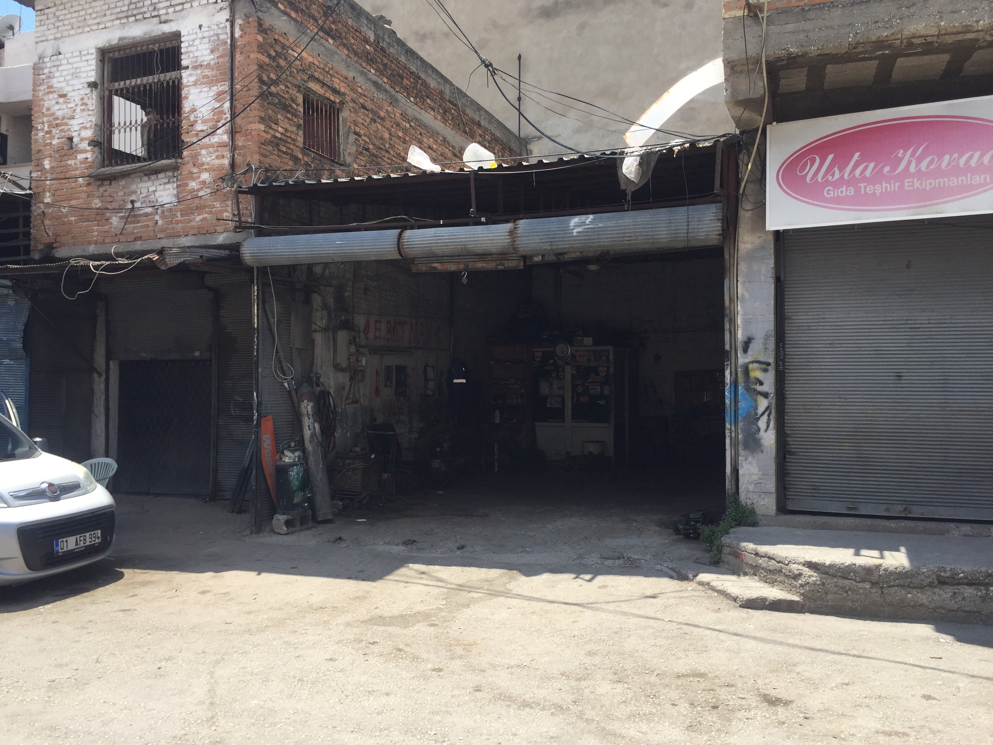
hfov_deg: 61.7
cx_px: 496
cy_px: 372
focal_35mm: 29
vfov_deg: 48.2
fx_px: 832
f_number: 2.2
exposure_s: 1/1236
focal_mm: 4.15
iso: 32
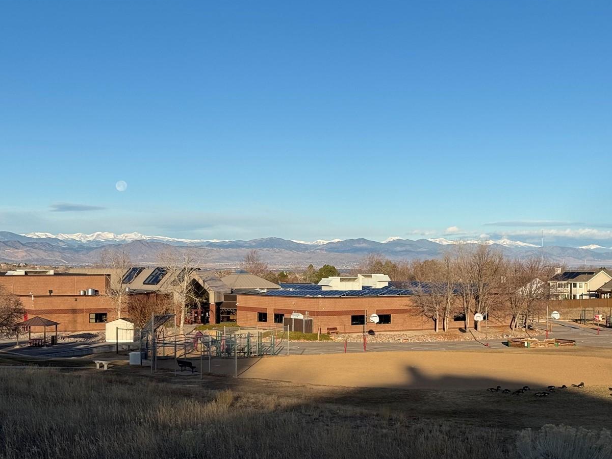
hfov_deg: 30.2
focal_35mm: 64
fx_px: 1131
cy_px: 291
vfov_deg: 22.9
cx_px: 334
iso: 64
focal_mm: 6.76
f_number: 1.78
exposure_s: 1/4975
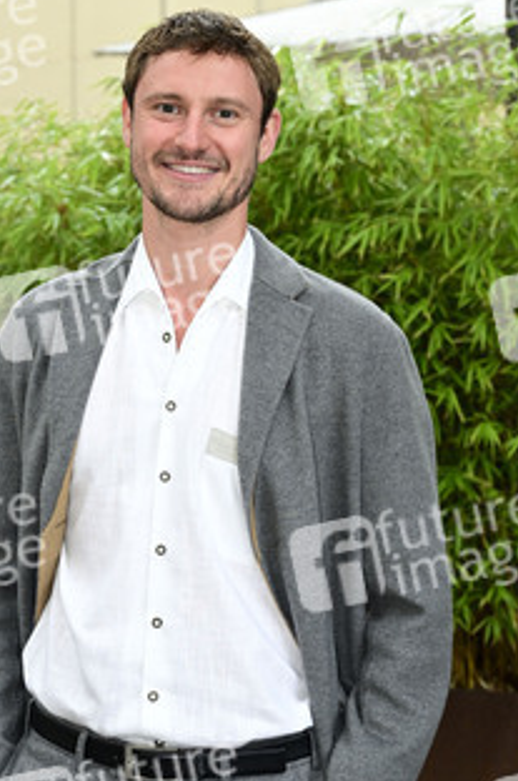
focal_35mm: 68
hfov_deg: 19.9
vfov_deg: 29.7
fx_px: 1472
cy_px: 428
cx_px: 190
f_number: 5
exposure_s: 1/200
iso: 1600
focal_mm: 53
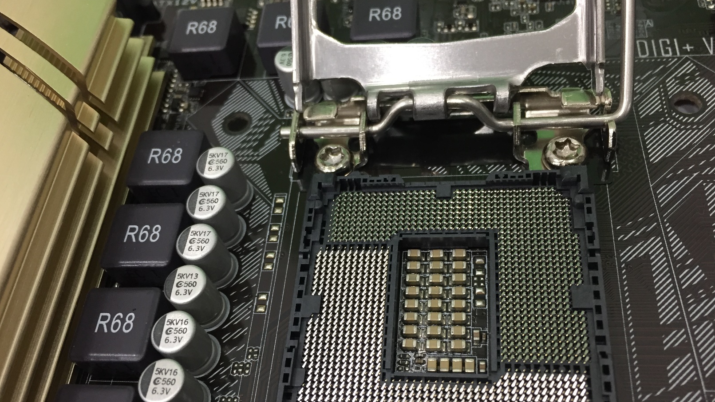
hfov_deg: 61.0
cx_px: 359
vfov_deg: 36.4
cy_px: 262
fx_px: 607
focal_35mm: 32
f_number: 2.2
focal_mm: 4.15
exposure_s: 1/33
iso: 125
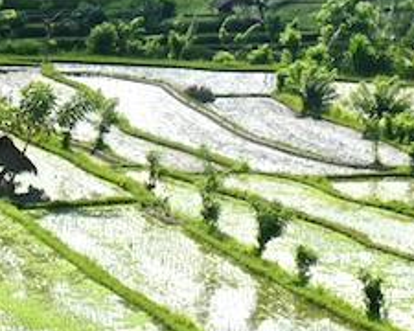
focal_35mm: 239
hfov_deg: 8.1
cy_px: 85
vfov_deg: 6.5
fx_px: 2928
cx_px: 256
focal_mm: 15.2
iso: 100
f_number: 5.4
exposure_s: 1/400
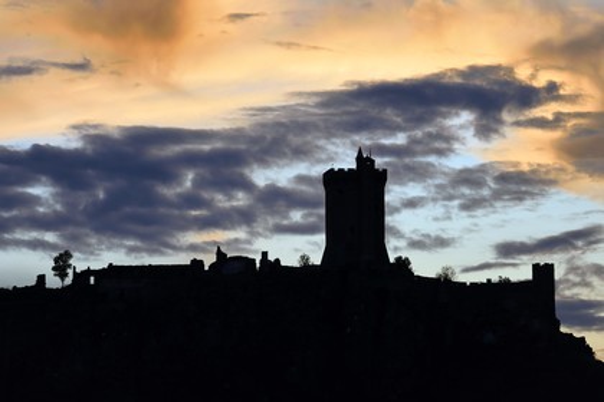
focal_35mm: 200
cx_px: 302
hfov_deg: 10.3
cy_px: 201
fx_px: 3355
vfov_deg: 6.9
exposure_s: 1/500
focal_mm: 200
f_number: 8
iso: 400
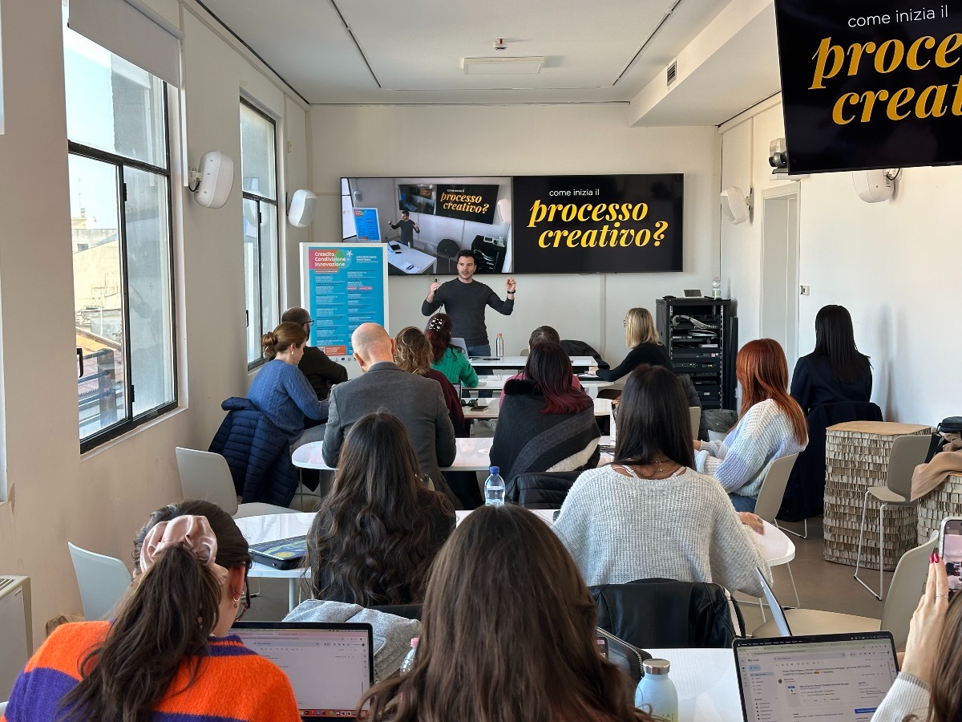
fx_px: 1334
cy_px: 361
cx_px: 481
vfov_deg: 30.3
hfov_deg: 39.7
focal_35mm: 48
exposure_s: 1/120
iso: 64
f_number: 1.78
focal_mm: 6.86
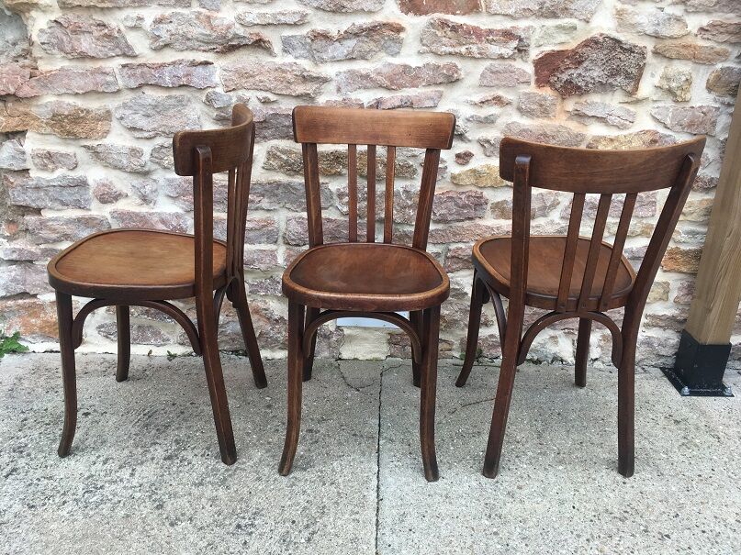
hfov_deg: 61.7
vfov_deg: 48.2
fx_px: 621
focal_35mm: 29
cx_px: 370
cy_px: 278
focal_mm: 4.15
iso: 25
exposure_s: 1/100
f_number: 2.2
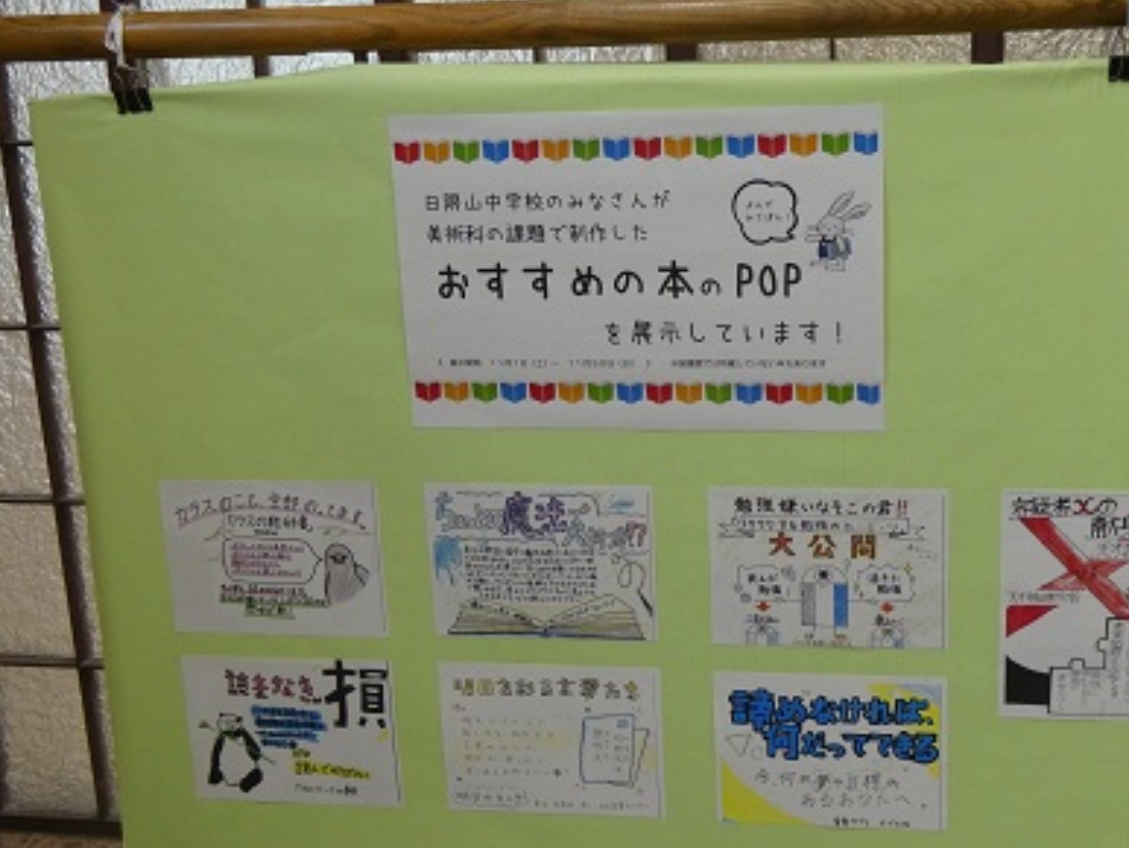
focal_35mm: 46
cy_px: 468
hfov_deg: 41.0
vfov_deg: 31.5
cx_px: 676
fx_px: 1501
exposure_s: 1/80
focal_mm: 6.7
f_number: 3.7
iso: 400
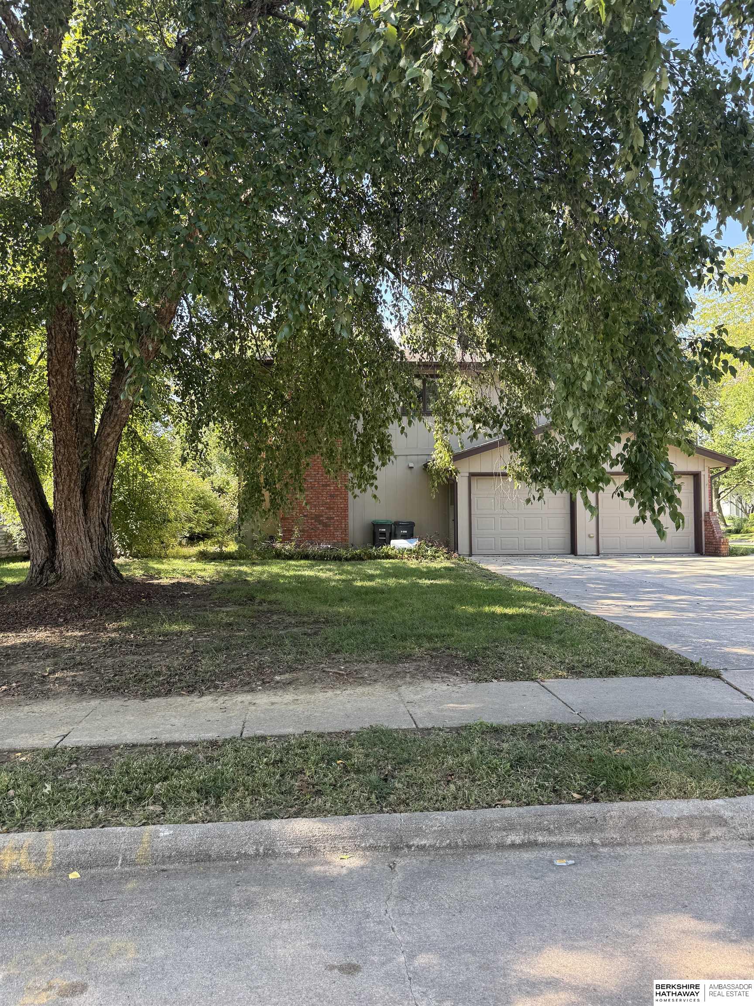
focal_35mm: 24
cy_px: 503
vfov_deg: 71.6
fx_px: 697
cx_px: 377
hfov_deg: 56.8
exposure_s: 1/254
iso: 80
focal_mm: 6.76
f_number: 1.78
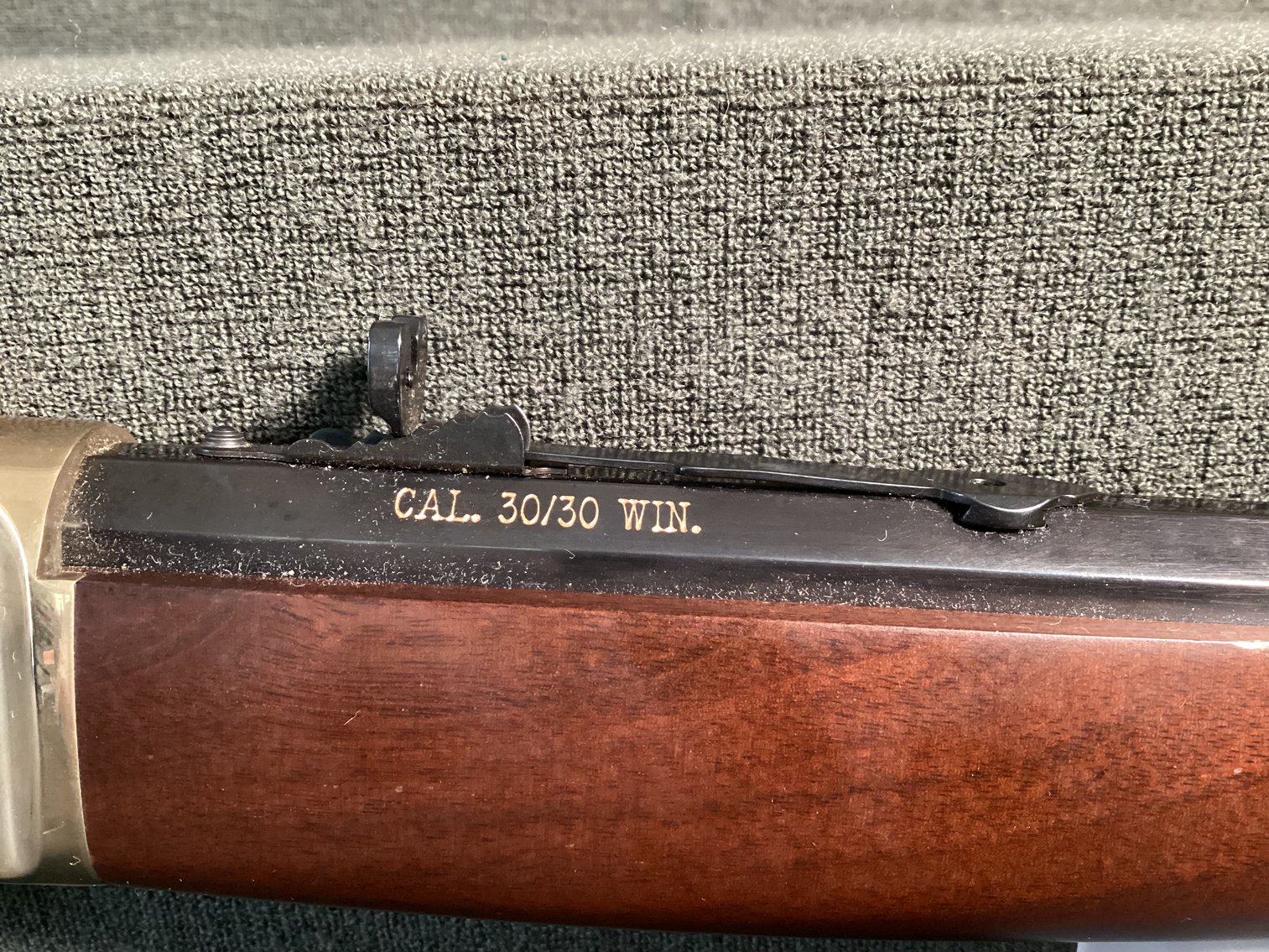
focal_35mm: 31
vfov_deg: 45.4
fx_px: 1137
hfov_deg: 58.3
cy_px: 476
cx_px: 634
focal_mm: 3.3
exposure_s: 1/30
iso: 320
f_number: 2.4
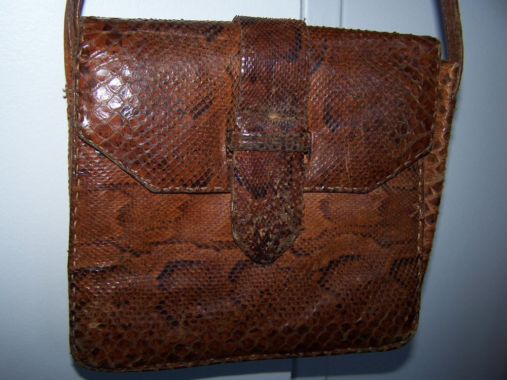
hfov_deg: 49.0
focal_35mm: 38
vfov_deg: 37.7
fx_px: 557
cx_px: 254
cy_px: 190
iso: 80
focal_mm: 6.3
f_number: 2.8
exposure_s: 1/60
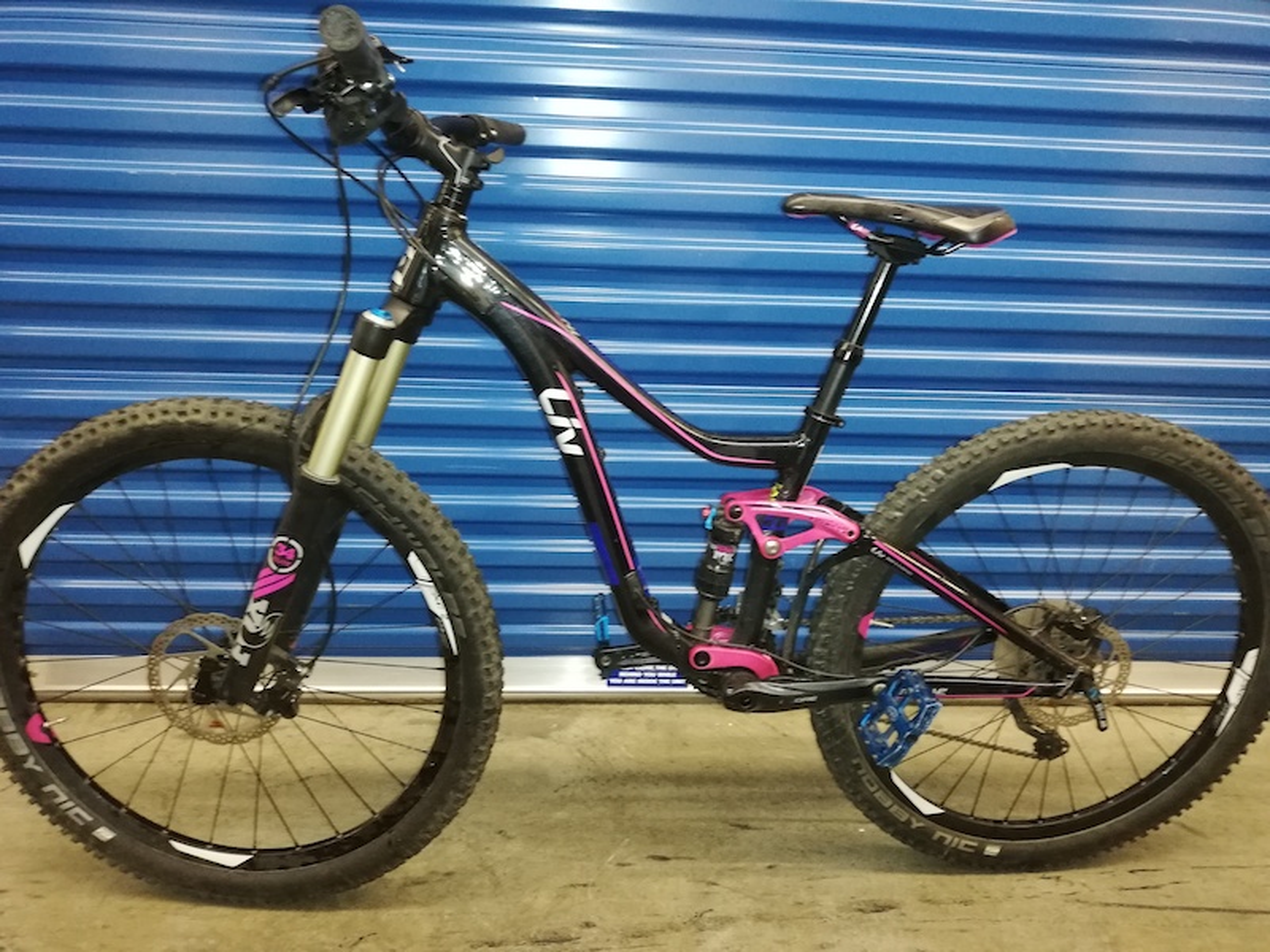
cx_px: 635
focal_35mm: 26
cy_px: 476
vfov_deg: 53.1
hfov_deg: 67.3
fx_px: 954
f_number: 2.2
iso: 640
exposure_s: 1/16.7
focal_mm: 3.81
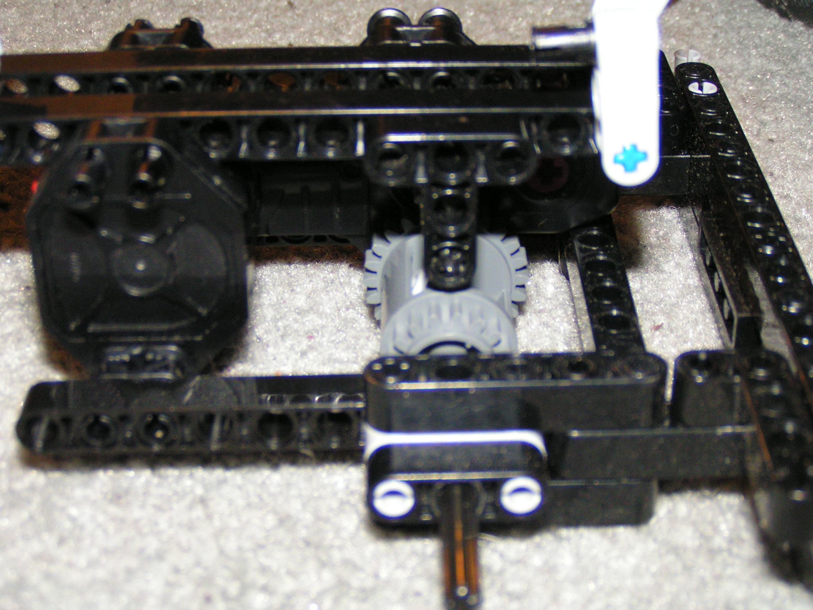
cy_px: 305
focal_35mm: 65
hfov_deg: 29.8
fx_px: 1527
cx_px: 406
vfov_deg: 22.6
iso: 200
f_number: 3.2
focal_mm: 10
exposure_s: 1/80
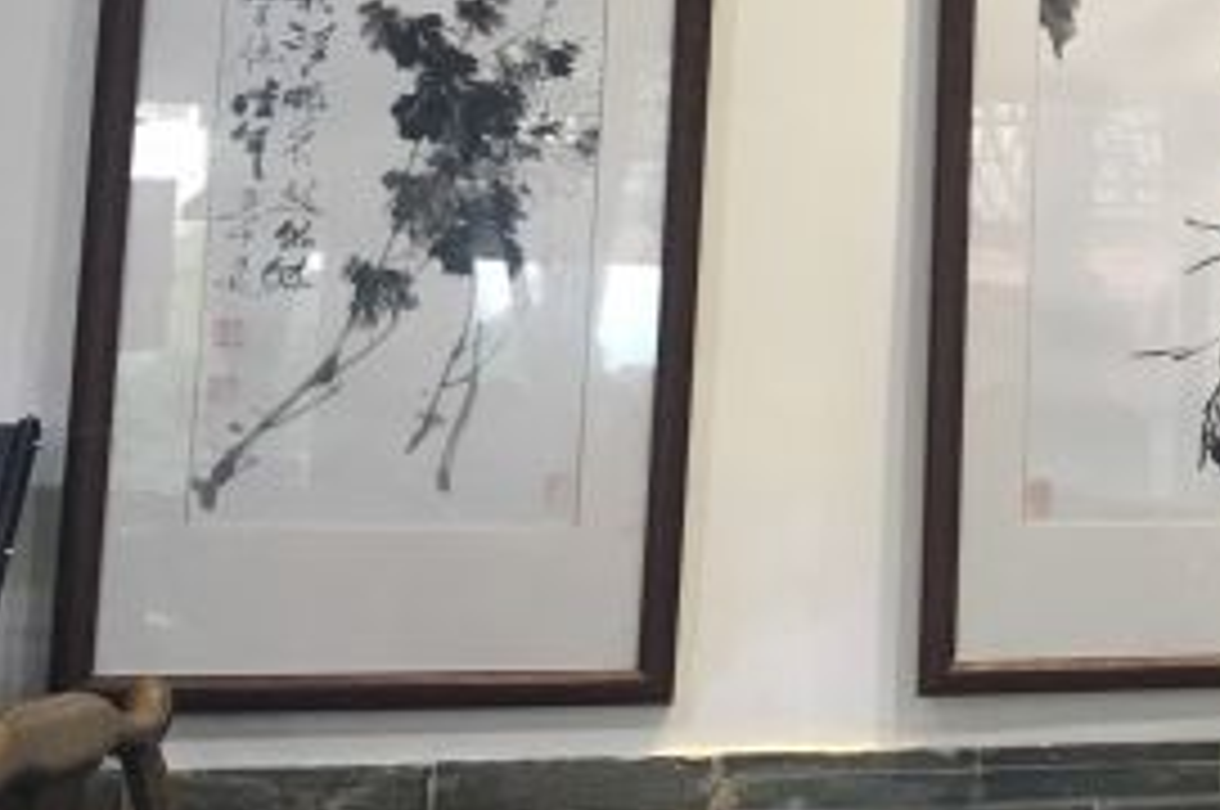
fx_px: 2640
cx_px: 1567
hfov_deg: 23.2
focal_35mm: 78
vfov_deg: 17.3
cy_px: 196
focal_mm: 4.15
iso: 40
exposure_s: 1/17
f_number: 2.2
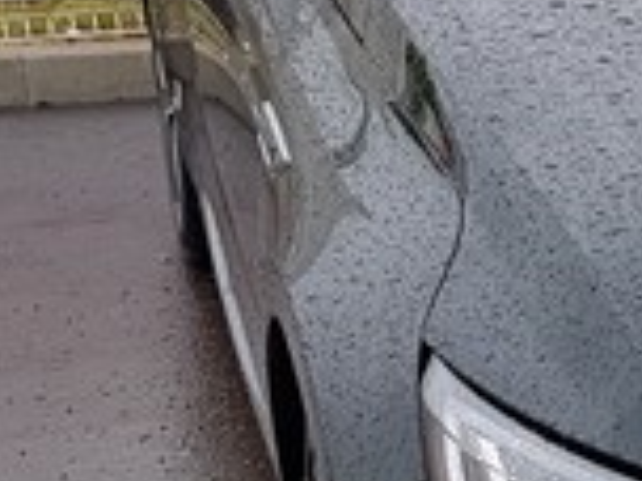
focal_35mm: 137
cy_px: 321
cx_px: 1128
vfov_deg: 10.8
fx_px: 2541
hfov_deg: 13.1
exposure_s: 1/804
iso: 40
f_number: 1.7
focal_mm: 4.2
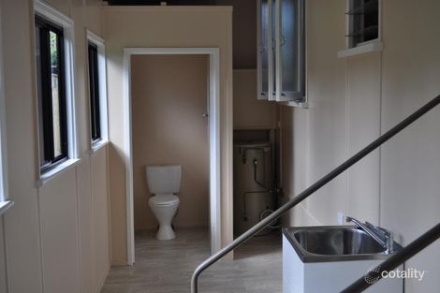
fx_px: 550
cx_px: 220
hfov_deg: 43.6
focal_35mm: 45
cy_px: 146
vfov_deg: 29.8
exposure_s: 1/125
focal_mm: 30
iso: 400
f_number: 5.6
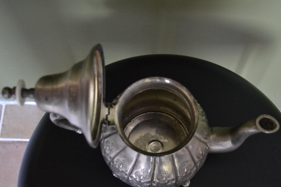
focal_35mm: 50
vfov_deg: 27.0
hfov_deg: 39.6
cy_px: 98
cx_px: 150
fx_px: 390
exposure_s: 1/50
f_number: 4.5
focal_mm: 30
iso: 3200
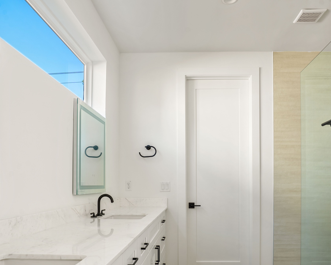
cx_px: 187
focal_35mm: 28
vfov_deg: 50.5
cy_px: 180
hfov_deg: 62.0
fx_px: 274
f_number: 8
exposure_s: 1/5
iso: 100
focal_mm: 18
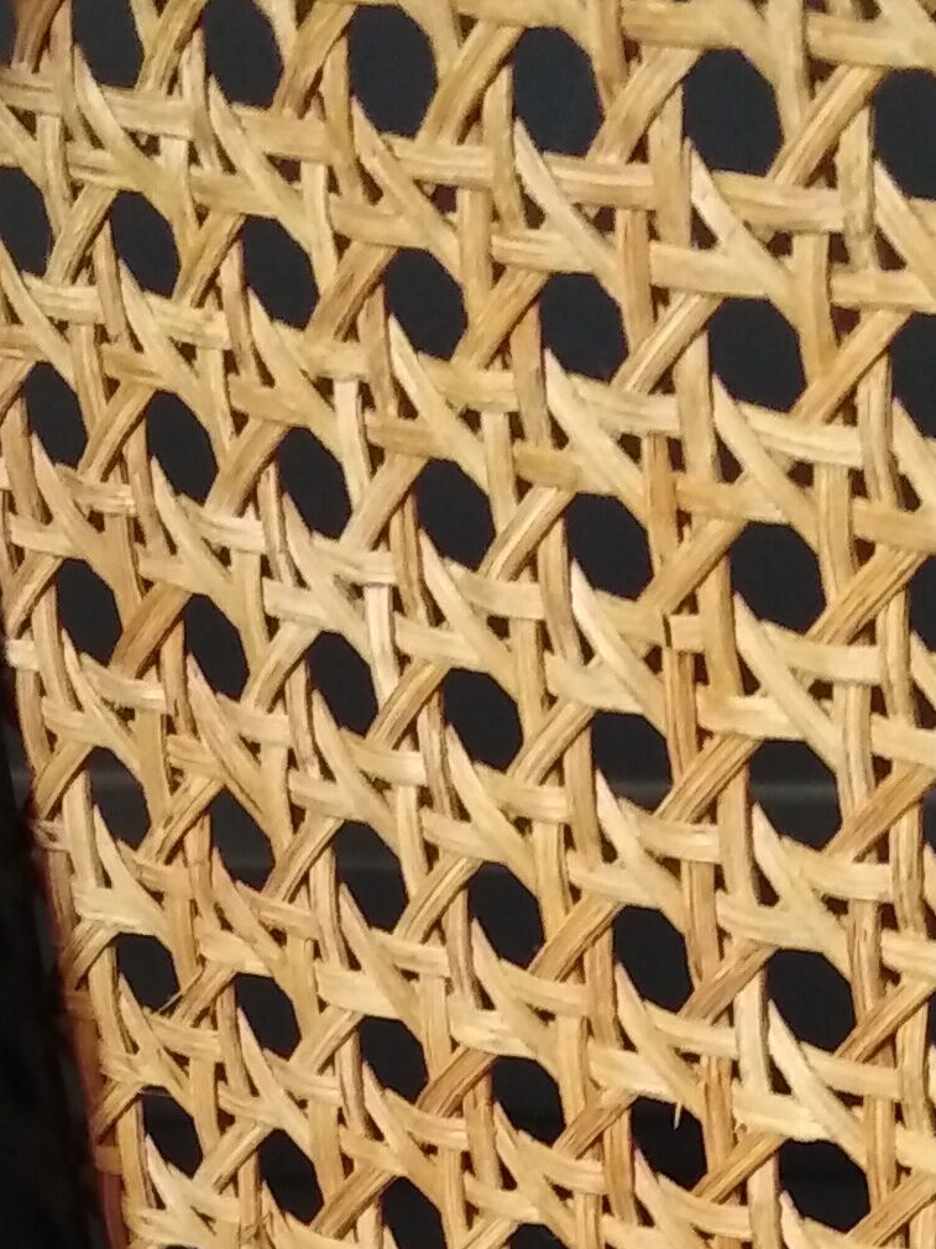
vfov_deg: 18.3
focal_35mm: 103
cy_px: 1411
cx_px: 835
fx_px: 3715
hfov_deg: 14.2
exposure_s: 1/30
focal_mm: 3.46
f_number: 2.2
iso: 428
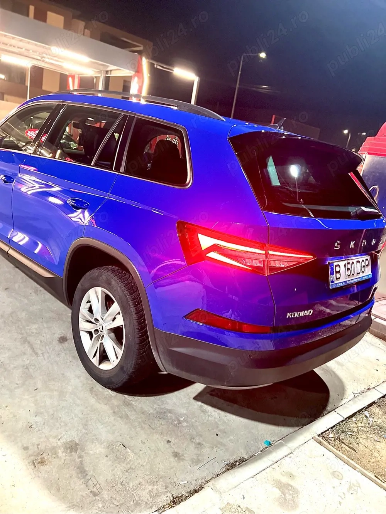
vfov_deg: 67.3
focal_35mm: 26
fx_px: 387
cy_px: 257
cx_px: 193
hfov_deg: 53.0
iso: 500
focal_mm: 5.7
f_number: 1.5
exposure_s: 1/33
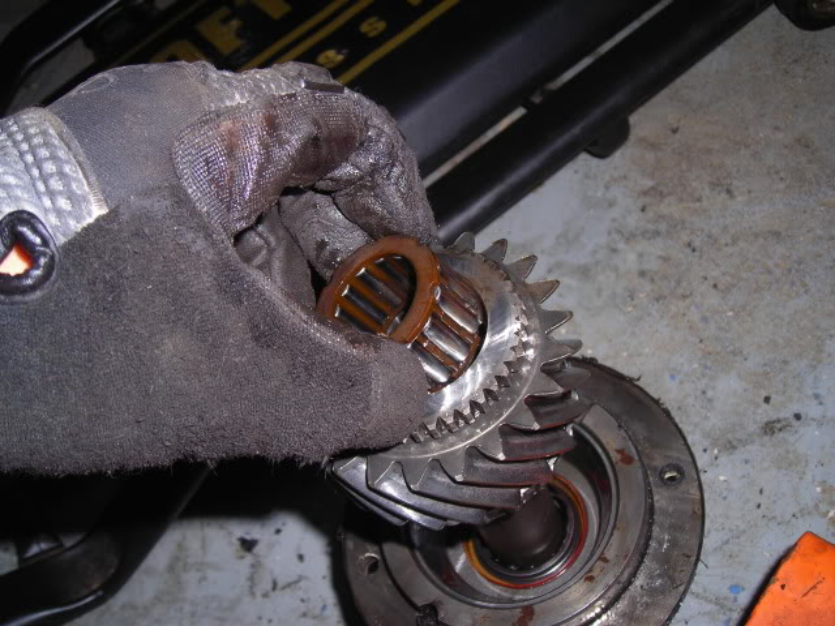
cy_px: 313
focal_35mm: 41
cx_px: 418
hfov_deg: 45.8
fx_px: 989
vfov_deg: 35.1
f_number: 3.3
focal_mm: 6.8
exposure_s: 1/60.1
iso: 50
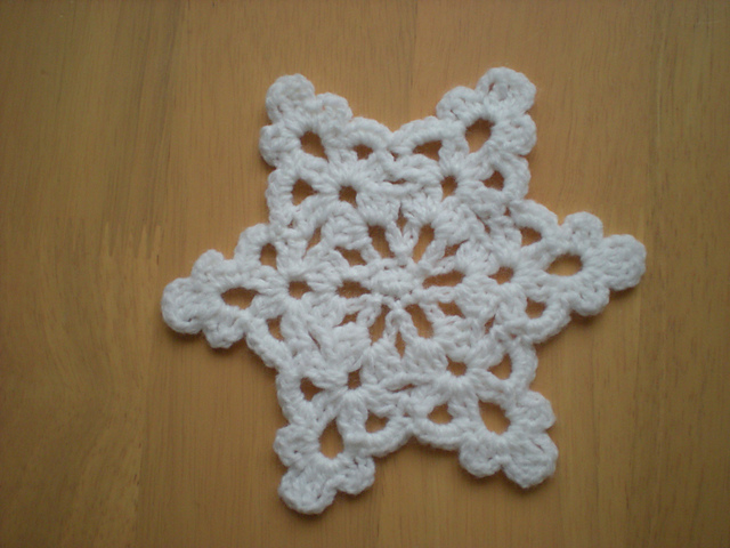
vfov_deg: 37.7
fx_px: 801
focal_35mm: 38
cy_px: 274
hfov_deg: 49.0
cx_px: 365
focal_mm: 6.3
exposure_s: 1/30.4
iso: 200
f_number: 3.1
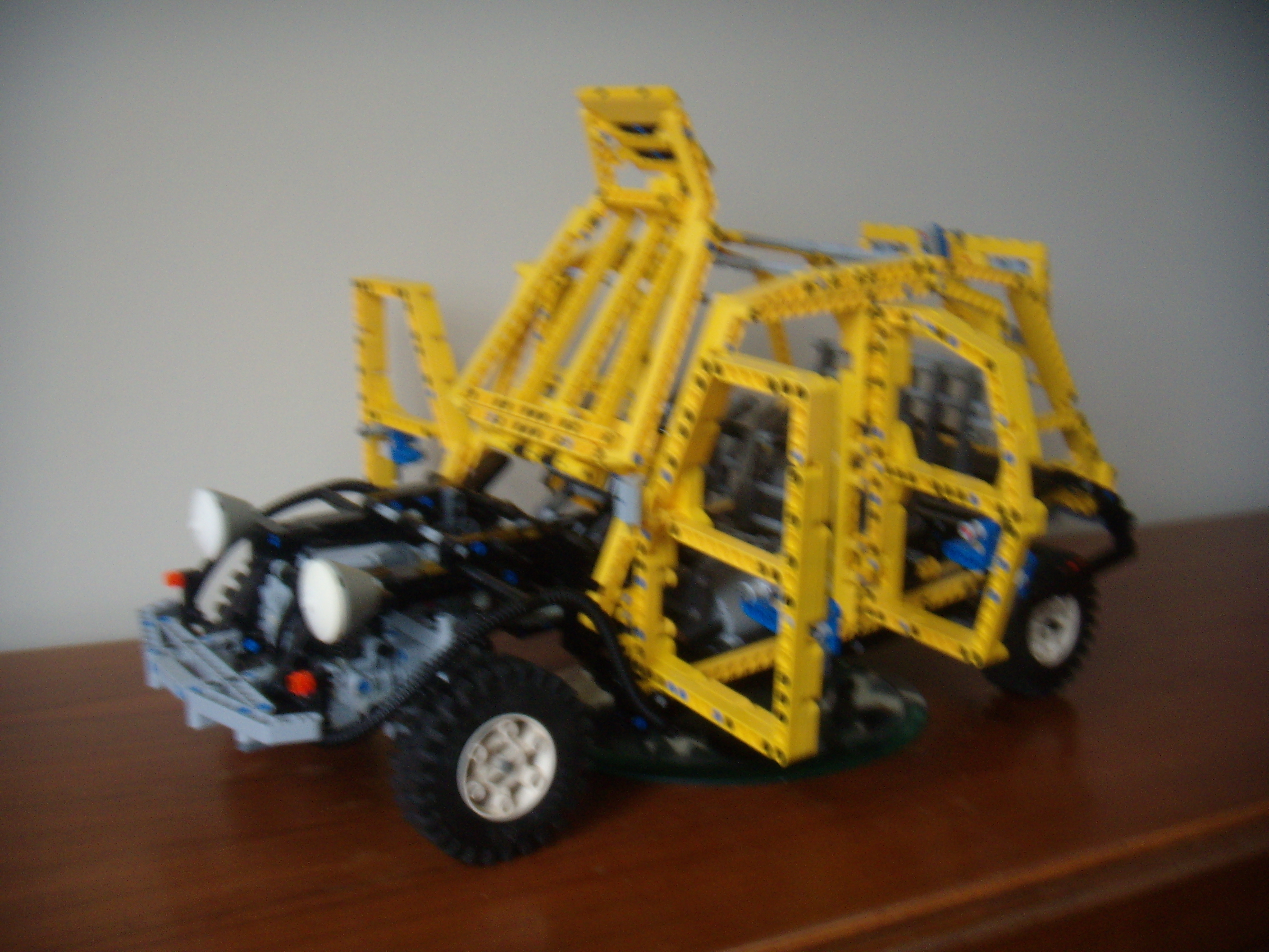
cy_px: 476
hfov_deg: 49.0
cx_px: 634
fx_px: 1393
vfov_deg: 37.7
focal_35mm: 38
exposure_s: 1/12.5
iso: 100
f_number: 3.5
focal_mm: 6.4
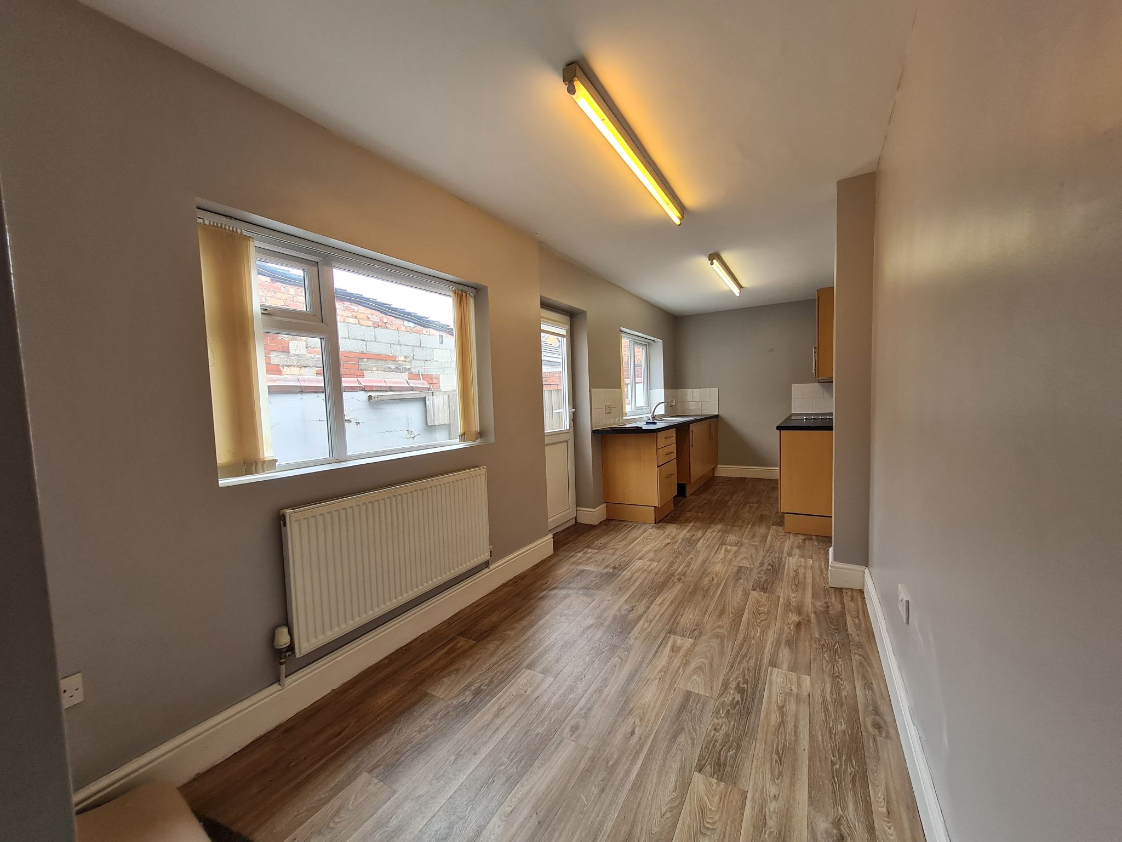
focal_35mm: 13
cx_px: 561
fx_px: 421
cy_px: 421
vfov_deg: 89.9
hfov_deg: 106.2
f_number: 2.2
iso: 80
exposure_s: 1/100
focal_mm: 1.74
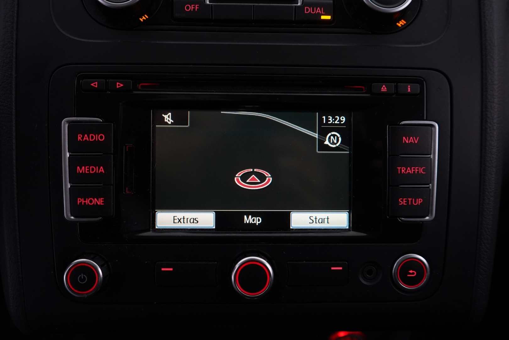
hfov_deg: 65.5
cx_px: 254
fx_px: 396
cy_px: 170
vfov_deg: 46.4
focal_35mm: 28
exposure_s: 1/60
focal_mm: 28
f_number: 4.5
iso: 4000
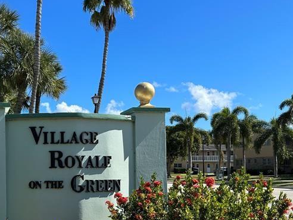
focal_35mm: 50
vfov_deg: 28.7
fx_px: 423
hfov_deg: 37.4
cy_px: 160
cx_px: 81
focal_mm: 6.86
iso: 80
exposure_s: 1/4016
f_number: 1.78
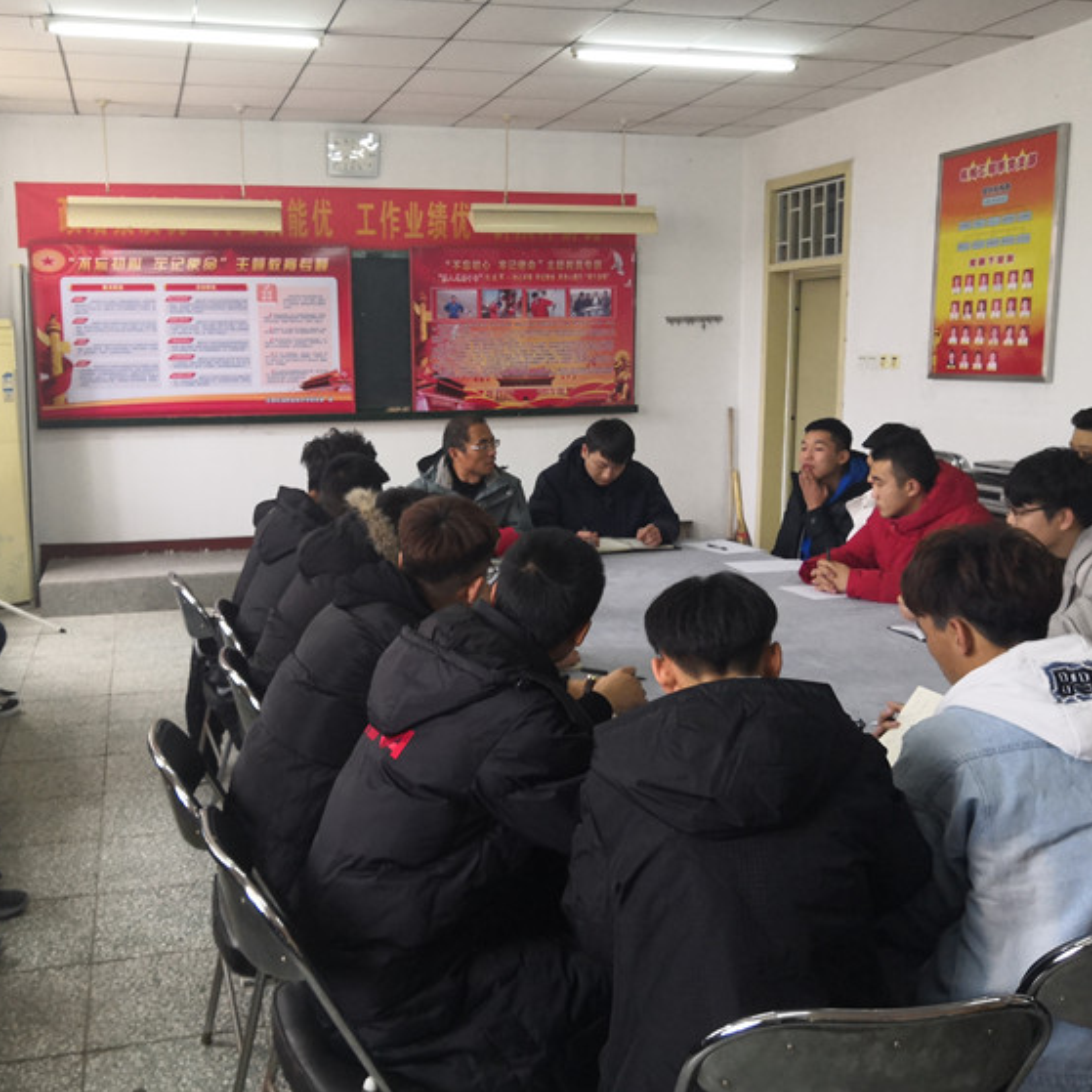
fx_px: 1142
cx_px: 438
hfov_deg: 50.8
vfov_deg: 51.1
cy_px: 547
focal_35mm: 32
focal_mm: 3.95
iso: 200
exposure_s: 1/50
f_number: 1.8
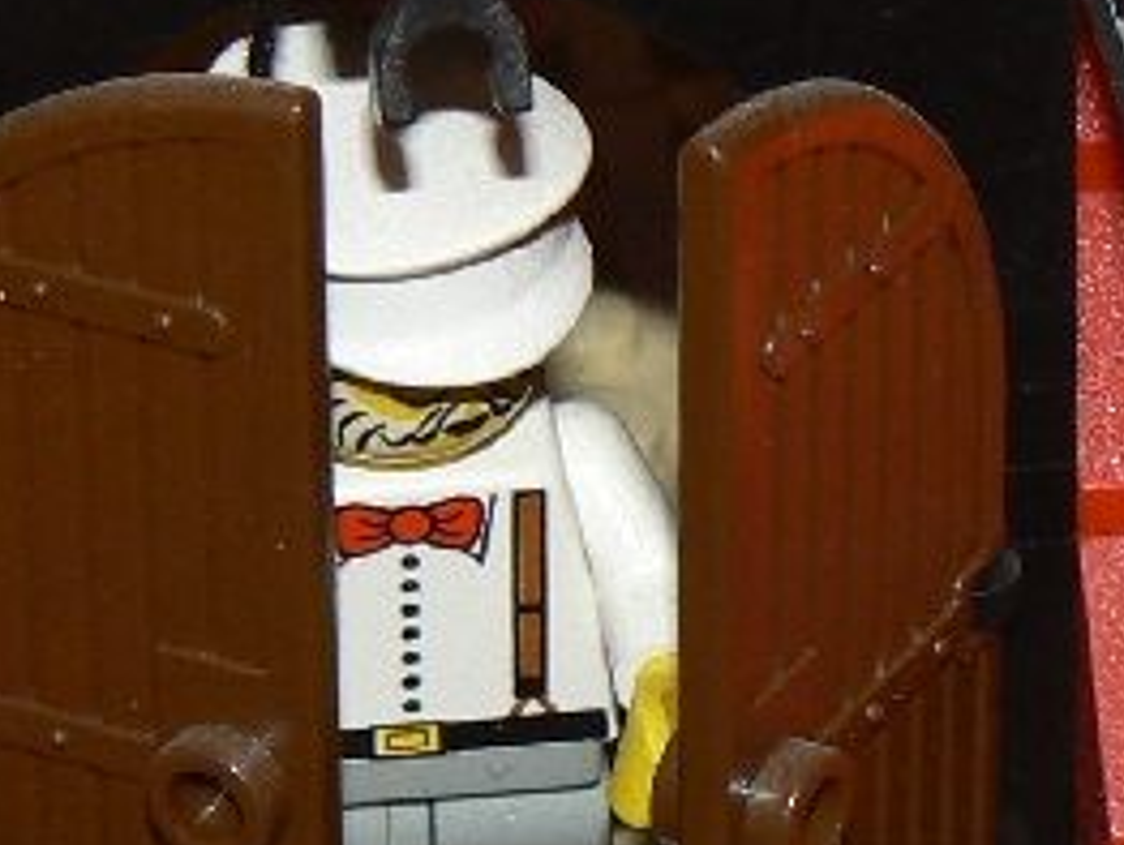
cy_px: 480
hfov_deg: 6.0
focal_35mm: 328
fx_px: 10660
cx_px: 378
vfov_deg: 4.5
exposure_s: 1/30
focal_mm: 14
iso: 100
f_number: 3.2
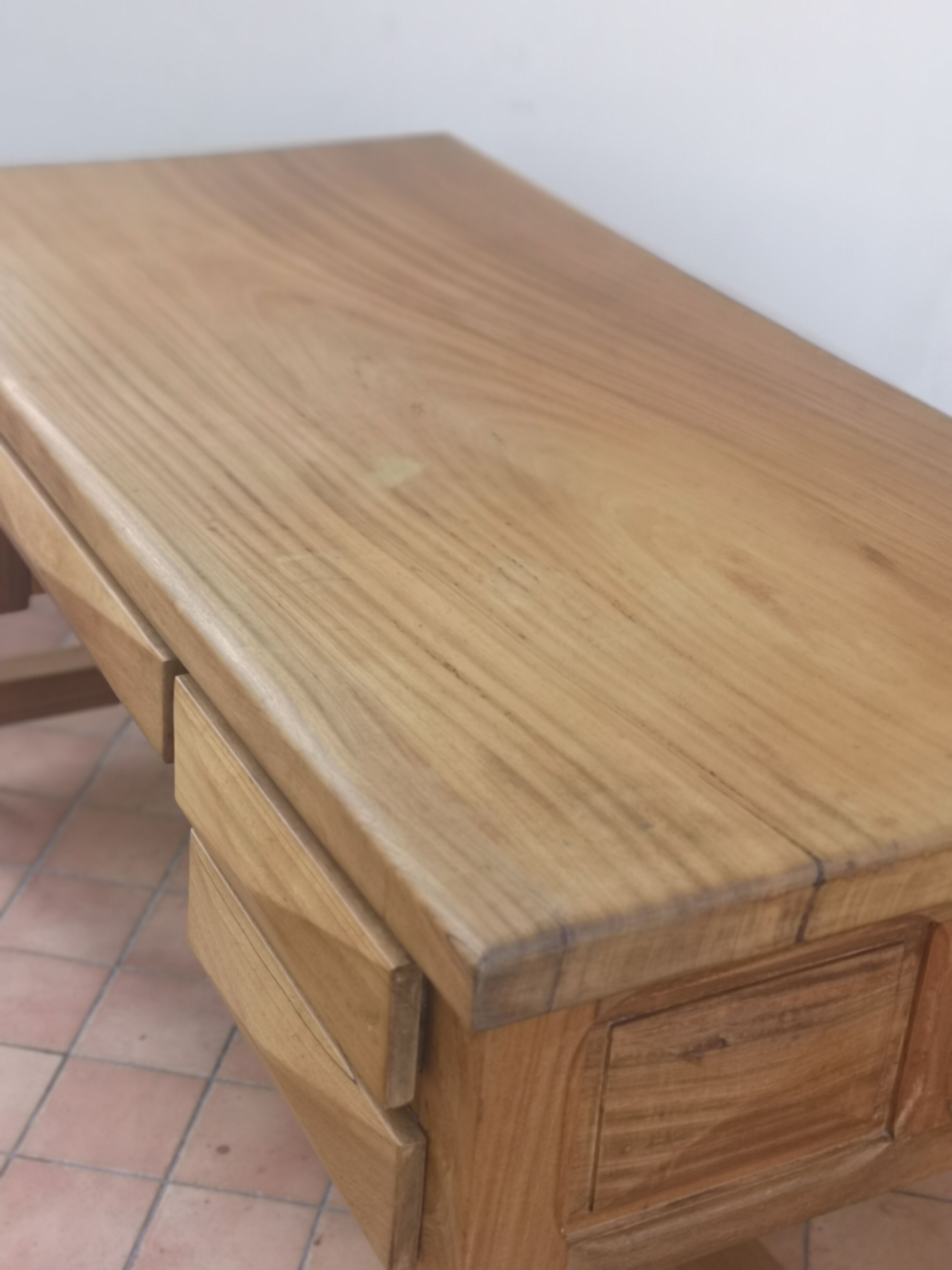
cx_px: 476
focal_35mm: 54
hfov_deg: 27.0
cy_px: 635
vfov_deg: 35.5
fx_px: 1980
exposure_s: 1/100
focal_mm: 5.58
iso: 80
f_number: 4
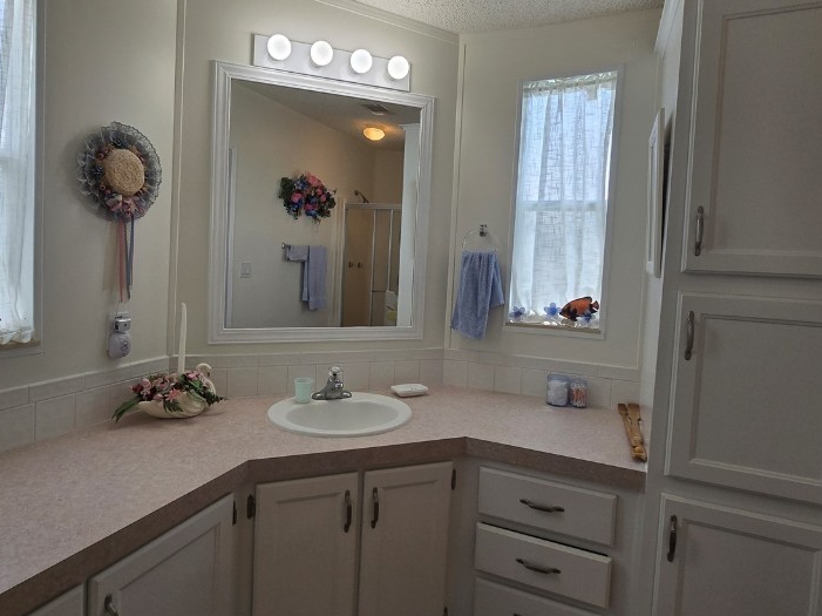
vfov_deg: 68.5
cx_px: 386
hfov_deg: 84.6
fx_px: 451
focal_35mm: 19
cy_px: 283
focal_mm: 2.2
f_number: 2.2
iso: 50
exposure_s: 1/225
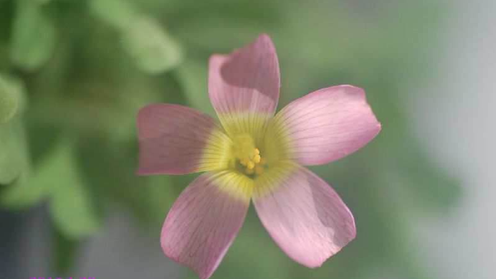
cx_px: 249
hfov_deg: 15.1
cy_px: 154
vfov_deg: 8.5
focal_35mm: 142
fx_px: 1868
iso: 400
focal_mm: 90
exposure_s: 1/320
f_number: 4.5
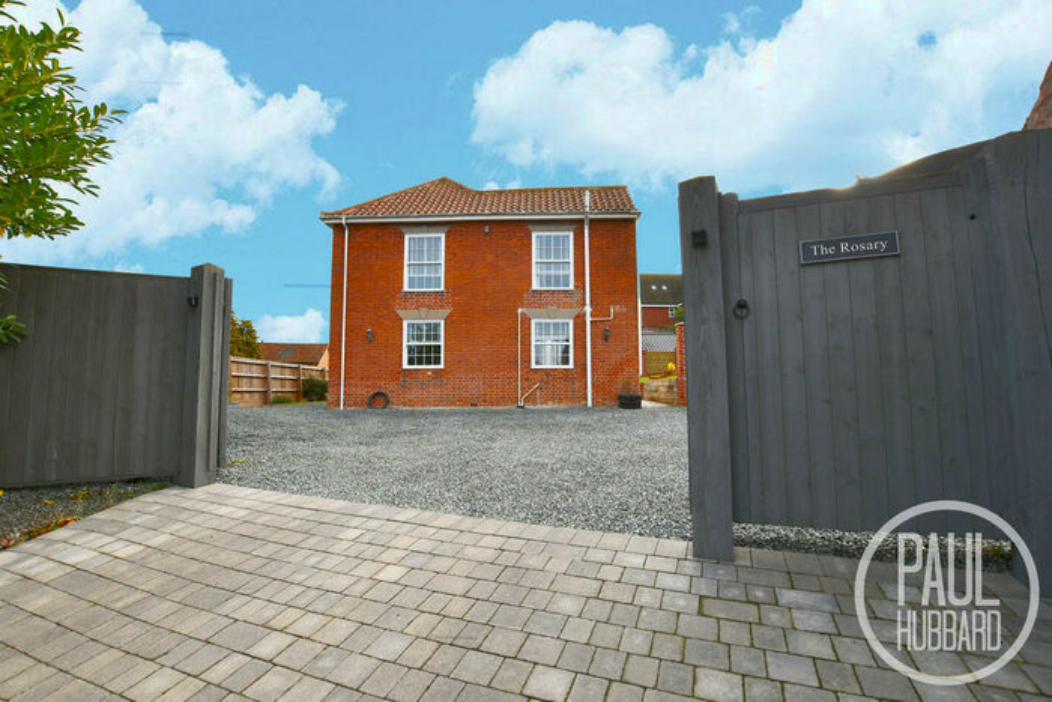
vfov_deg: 77.4
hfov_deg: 100.4
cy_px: 351
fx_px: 438
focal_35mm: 15
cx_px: 526
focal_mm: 10
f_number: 8
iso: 100
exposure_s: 1/250
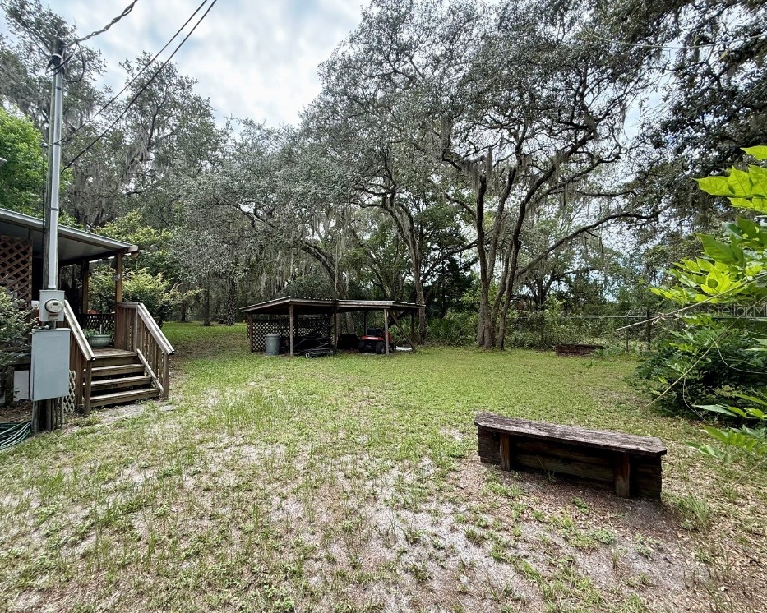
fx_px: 340
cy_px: 310
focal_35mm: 15
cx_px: 364
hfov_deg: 96.7
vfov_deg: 84.0
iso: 50
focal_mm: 2.22
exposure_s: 1/308
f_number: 2.2
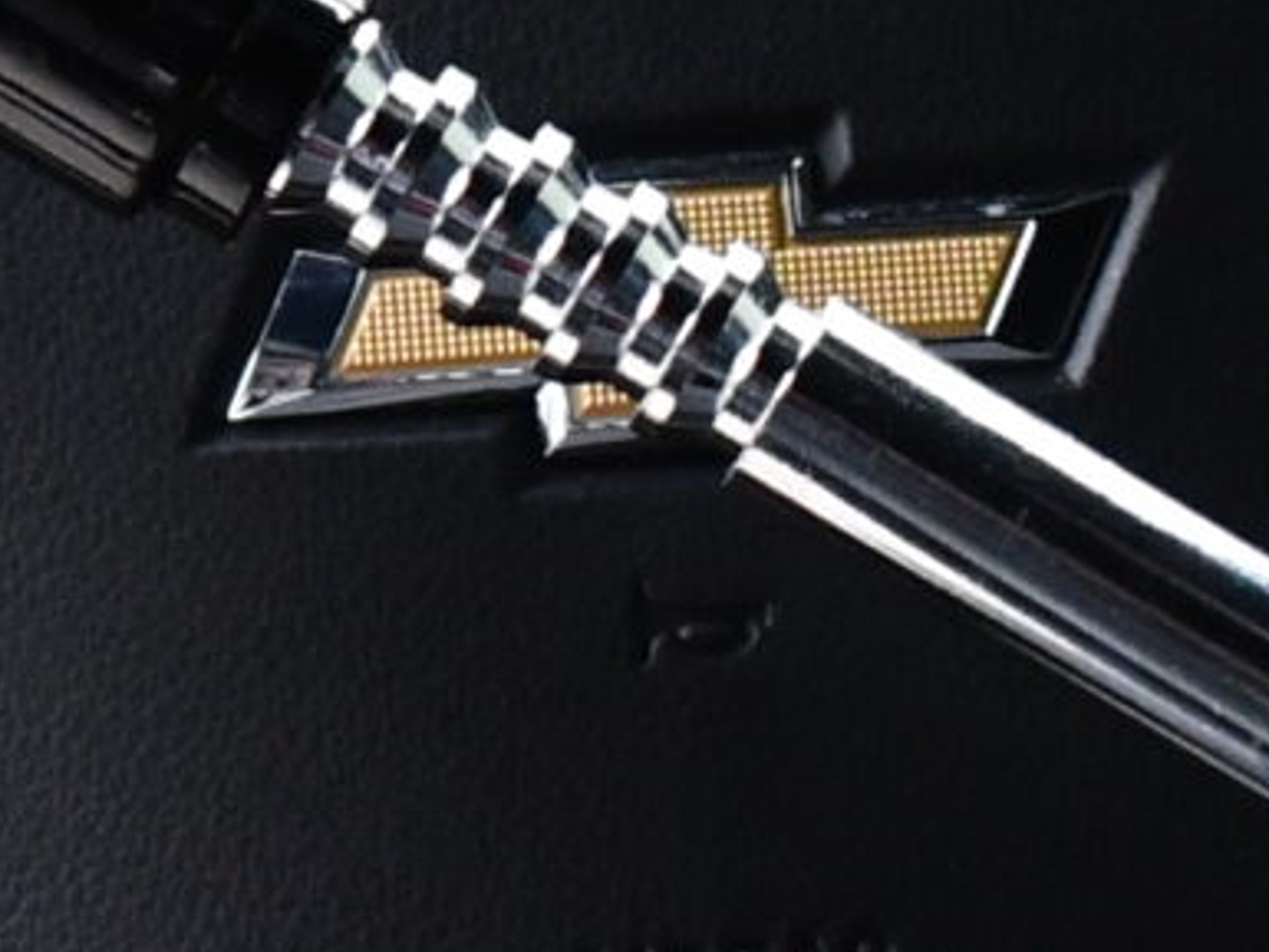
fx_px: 12651
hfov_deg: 5.7
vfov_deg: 4.3
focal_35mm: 345
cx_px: -26
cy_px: -94
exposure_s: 1/125
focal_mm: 27
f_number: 4
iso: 1600
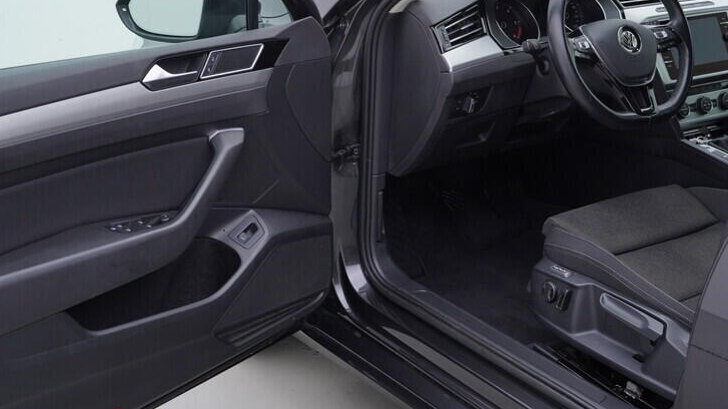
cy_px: 128
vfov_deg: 22.5
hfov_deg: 39.1
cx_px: 329
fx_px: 1023
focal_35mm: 53
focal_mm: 24
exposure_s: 1/60
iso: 125
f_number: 3.5
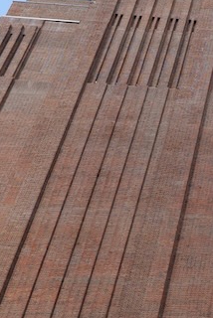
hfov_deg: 16.7
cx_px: 409
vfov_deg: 31.2
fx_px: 567
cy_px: 201
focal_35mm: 64
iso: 100
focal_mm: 11
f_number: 5
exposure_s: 1/250
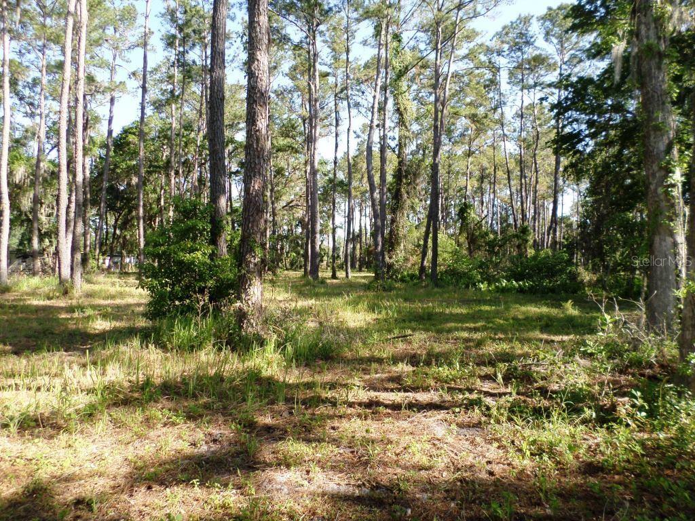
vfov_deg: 54.9
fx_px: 502
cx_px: 348
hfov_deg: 69.4
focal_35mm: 25
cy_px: 260
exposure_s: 1/350
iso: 80
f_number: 2.5
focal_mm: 4.5
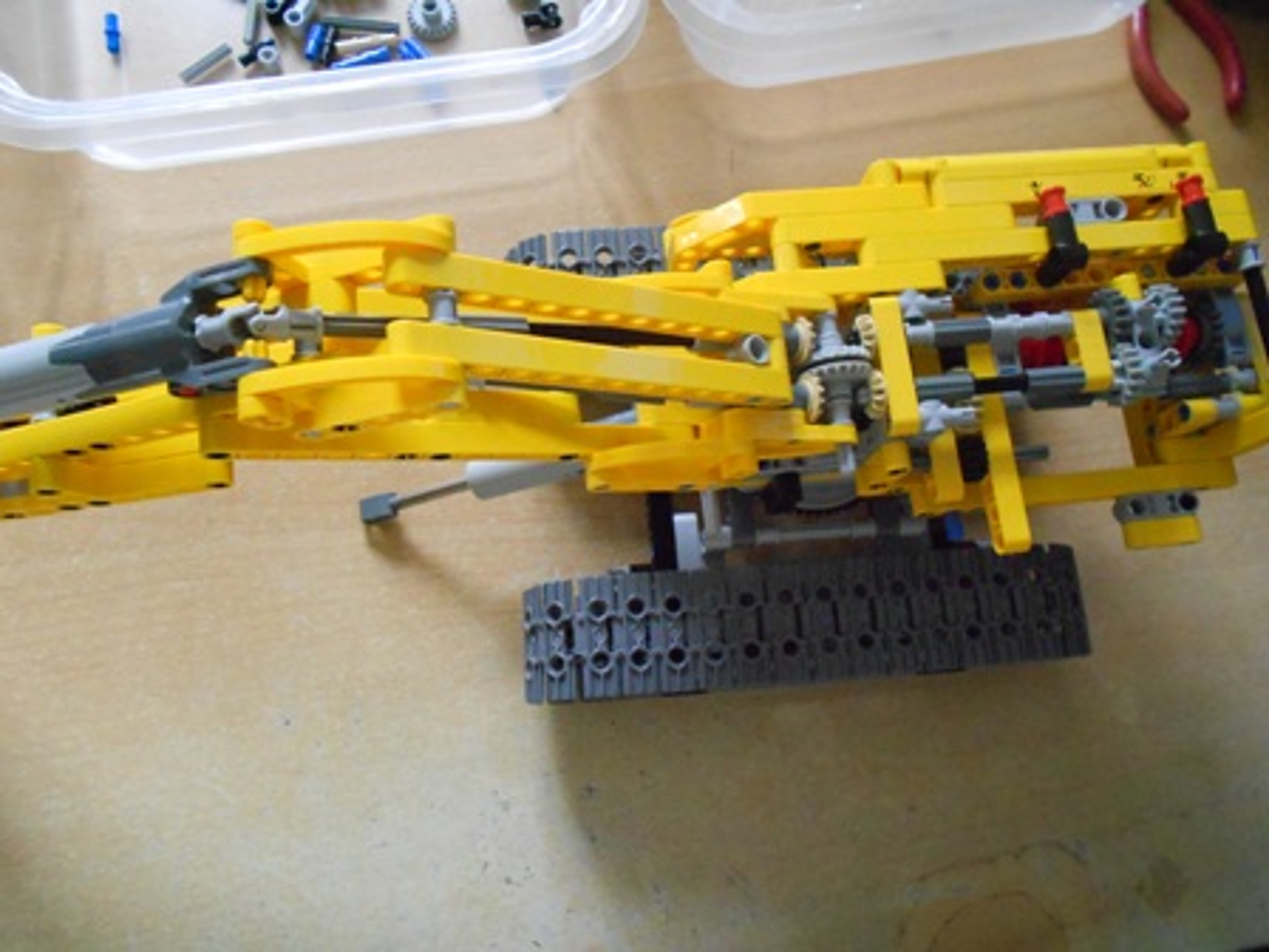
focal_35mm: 26
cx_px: 634
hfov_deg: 67.3
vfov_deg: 53.1
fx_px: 953
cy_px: 476
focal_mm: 4.6
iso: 800
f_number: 3.2
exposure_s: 1/50
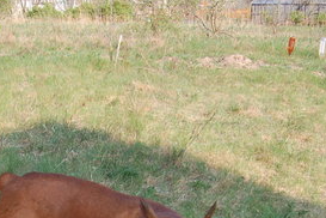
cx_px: 100
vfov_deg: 16.2
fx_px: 715
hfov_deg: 25.5
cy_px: 298
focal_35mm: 79
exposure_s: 1/350
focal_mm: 18
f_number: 4.8
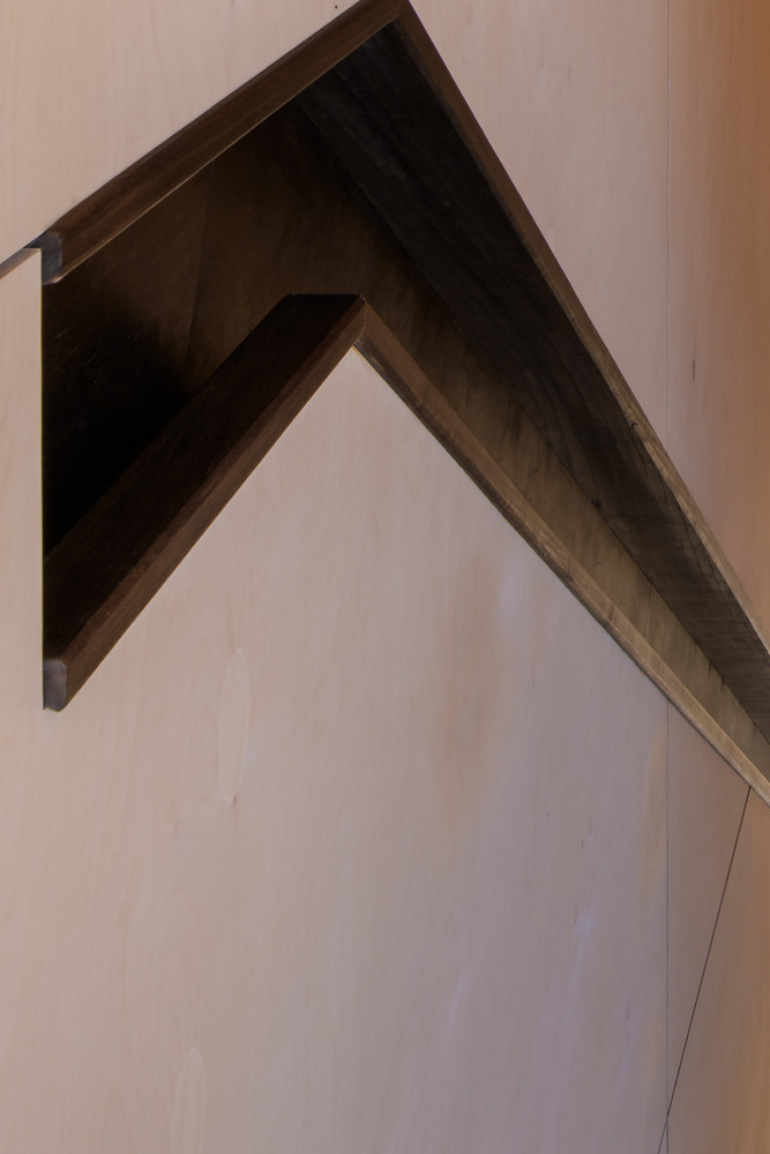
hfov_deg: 20.9
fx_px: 1828
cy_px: 376
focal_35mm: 57
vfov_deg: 34.7
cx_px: 1092
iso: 160
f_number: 14
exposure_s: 1/2.5
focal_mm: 19
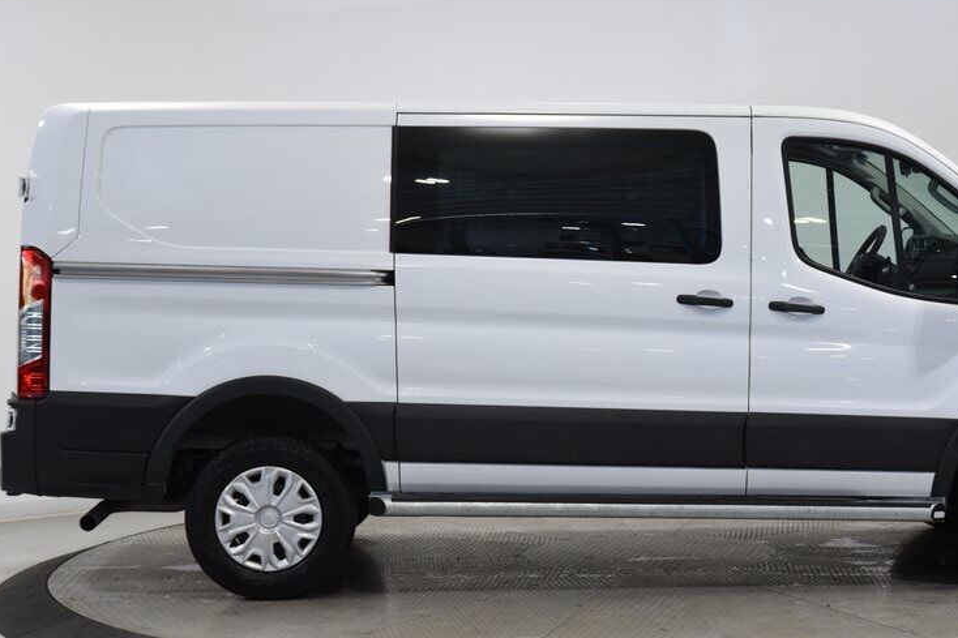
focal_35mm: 81
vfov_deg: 16.8
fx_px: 2155
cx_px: 621
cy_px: 343
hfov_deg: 25.0
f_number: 5
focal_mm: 58
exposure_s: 1/100
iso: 1600
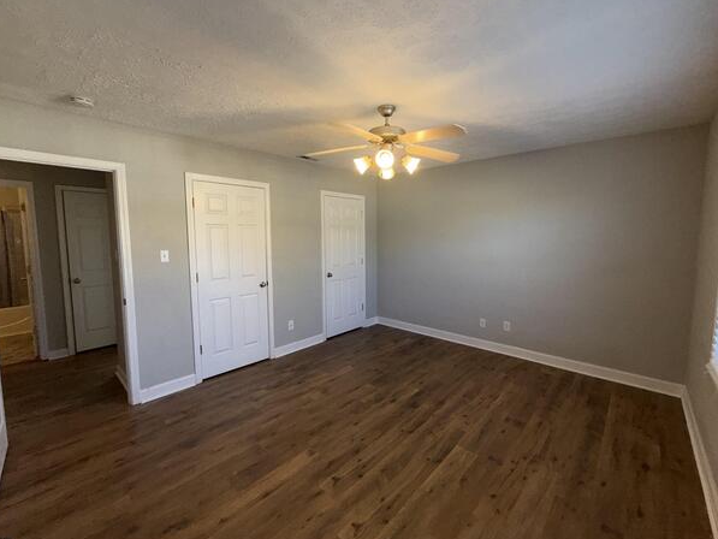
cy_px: 259
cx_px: 373
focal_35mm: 15
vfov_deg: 81.7
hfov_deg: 98.1
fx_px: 311
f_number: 2.2
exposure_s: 1/120
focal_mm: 2.22
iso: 125
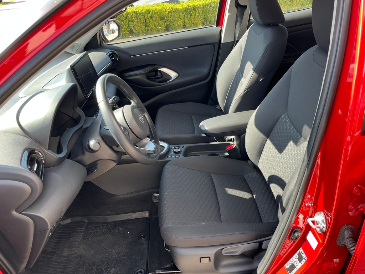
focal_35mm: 26
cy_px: 137
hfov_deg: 67.3
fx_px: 274
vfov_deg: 53.1
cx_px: 182
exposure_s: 1/121
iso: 40
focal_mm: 5.1
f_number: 1.6
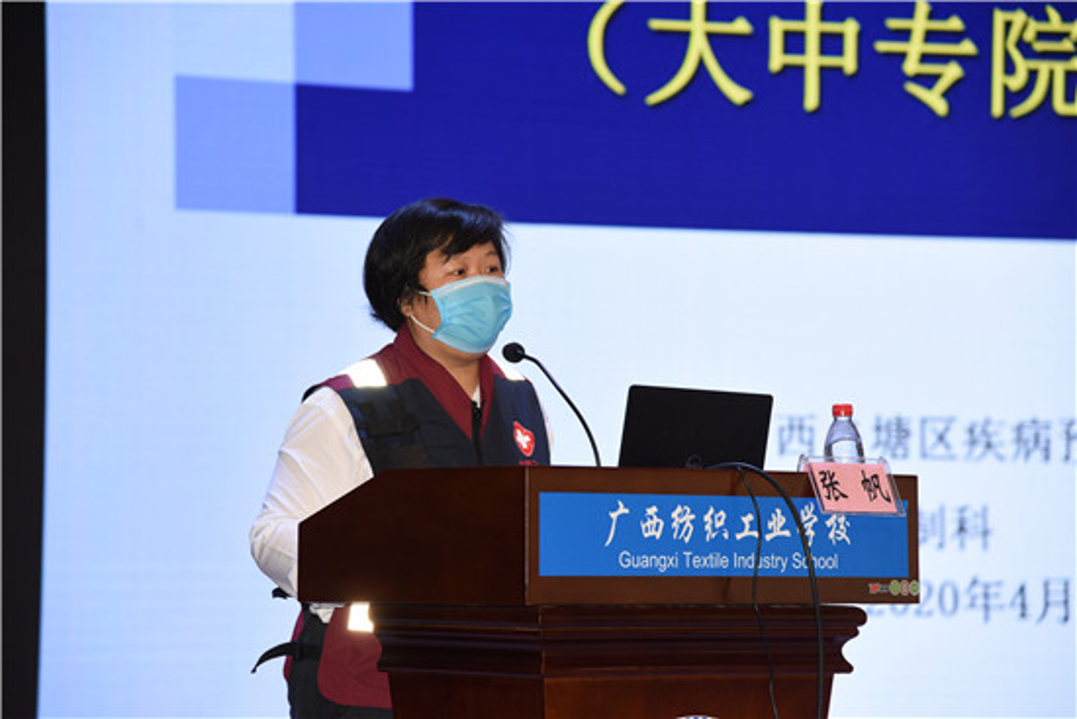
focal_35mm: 120
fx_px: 3591
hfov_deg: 17.1
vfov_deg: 11.4
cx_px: 538
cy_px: 360
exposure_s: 1/250
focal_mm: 120
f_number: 4.5
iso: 640
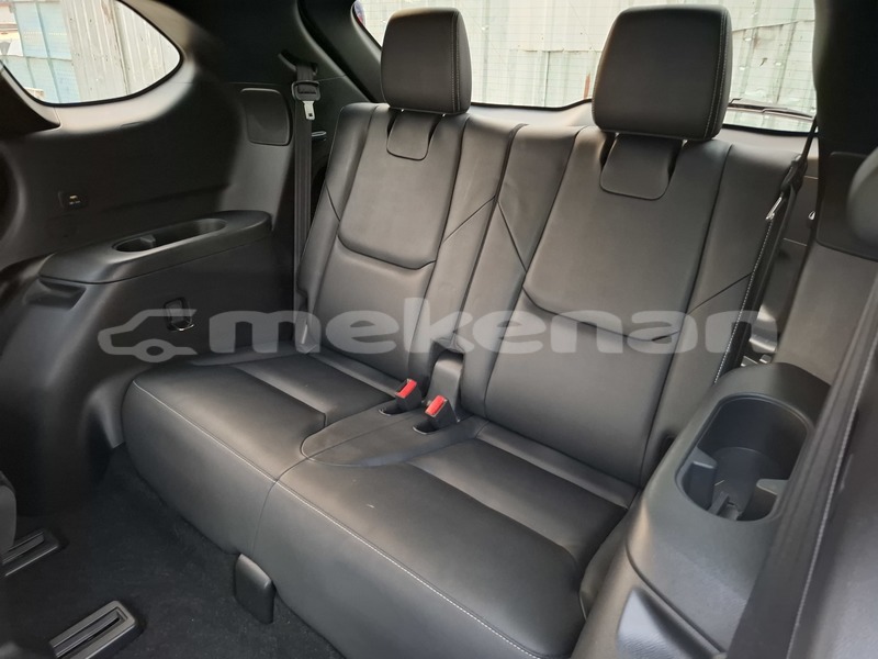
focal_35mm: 23
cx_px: 439
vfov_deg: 58.9
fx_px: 583
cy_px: 330
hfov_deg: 73.9
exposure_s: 1/20
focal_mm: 5.54
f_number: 1.8
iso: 1000
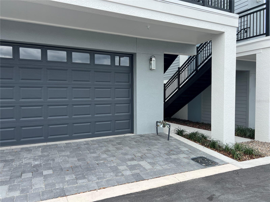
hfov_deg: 67.3
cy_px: 101
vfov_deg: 53.1
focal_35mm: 26
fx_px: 203
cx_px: 135
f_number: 1.5
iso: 50
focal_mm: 5.7
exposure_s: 1/1449
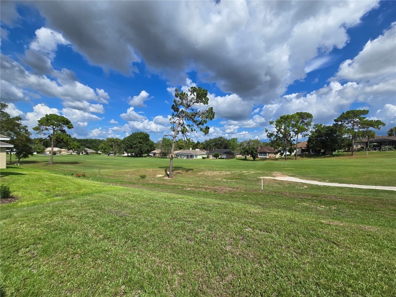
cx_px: 198
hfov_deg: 106.2
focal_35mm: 13
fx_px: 149
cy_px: 148
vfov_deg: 89.9
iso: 50
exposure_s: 1/3809
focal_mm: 2.2
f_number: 2.2
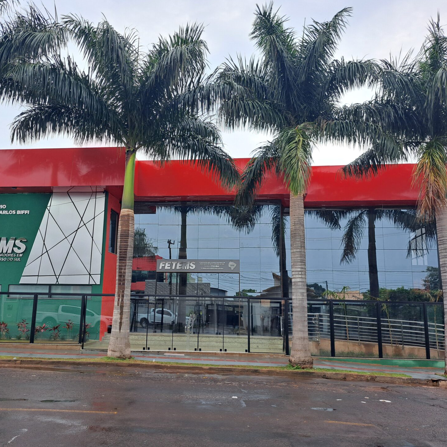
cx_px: 190
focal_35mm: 30
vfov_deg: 54.0
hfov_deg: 53.8
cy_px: 229
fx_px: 438
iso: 50
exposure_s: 1/395
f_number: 1.8
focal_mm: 5.23
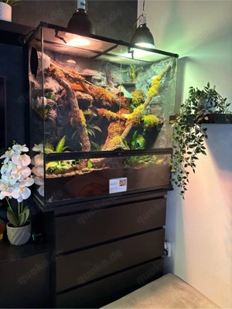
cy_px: 154
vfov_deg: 67.3
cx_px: 116
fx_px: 232
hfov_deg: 53.1
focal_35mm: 26
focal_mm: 5.96
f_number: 1.6
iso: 500
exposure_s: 1/50
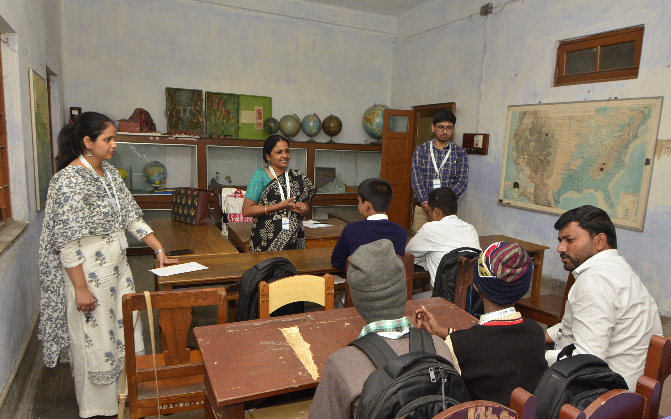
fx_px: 457
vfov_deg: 49.2
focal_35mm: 25
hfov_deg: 72.5
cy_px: 226
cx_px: 341
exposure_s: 1/160
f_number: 7.1
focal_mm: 16
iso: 1600
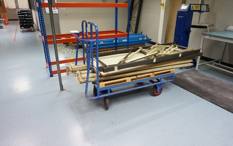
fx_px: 159
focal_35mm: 25
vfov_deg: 49.3
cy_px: 72
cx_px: 117
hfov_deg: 72.5
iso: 1600
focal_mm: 16
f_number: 4
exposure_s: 1/160
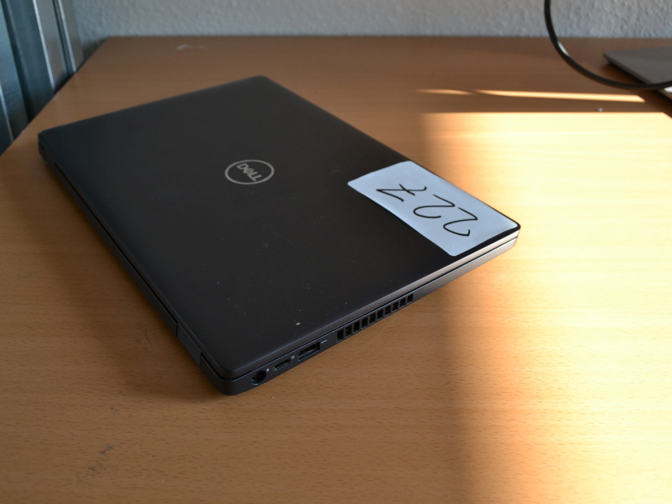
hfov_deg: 55.4
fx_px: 641
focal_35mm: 33
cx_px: 329
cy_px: 254
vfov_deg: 42.9
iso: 280
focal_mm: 20
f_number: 5.6
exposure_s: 1/125
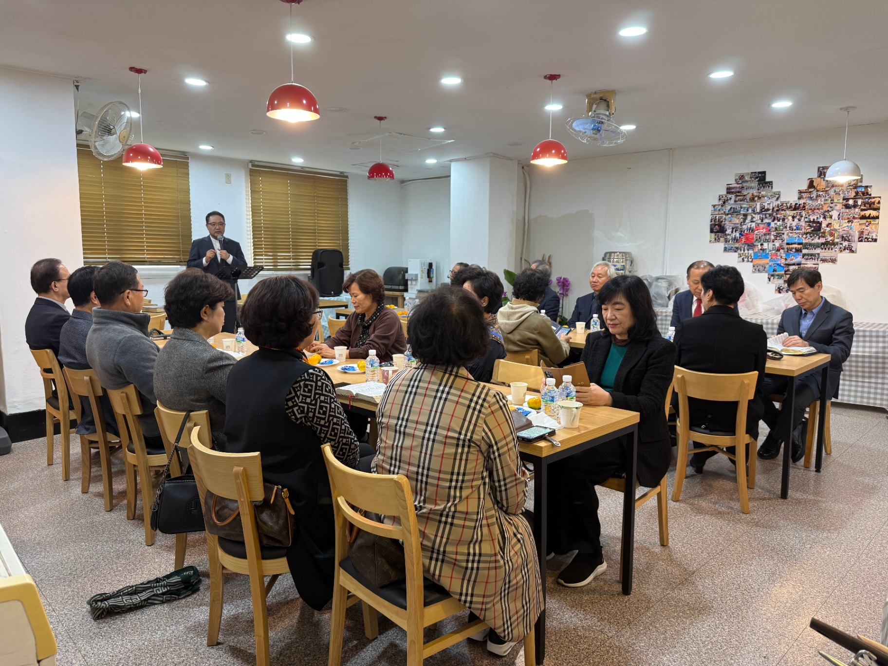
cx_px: 444
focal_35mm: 24
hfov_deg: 71.6
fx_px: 616
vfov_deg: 56.8
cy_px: 333
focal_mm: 6.76
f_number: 1.78
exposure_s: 1/60
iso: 125
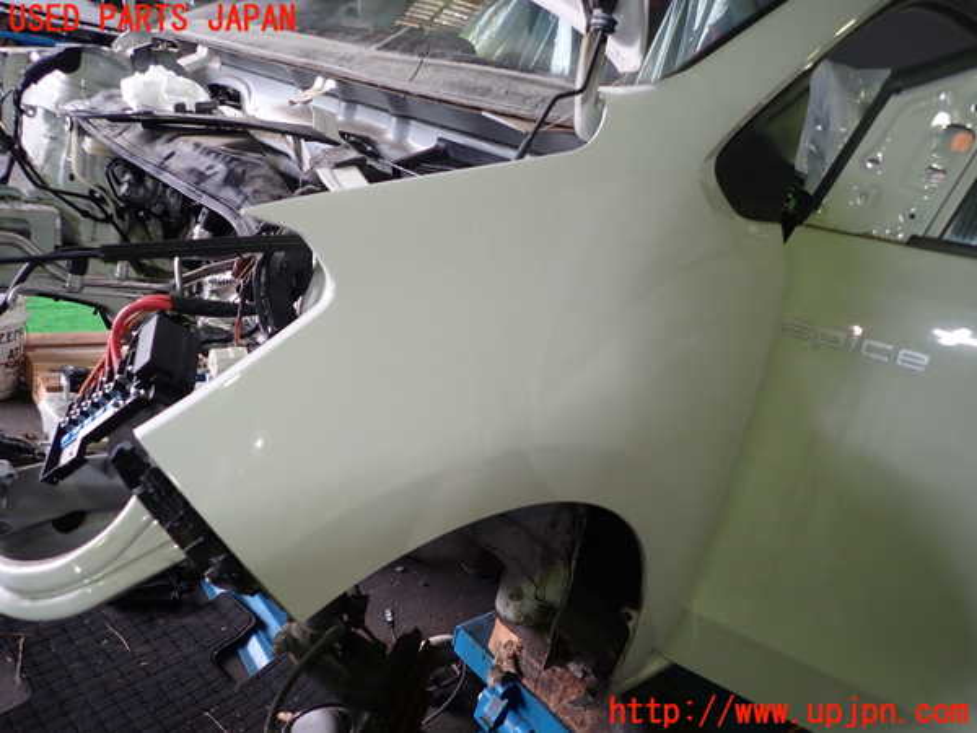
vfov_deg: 54.9
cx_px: 488
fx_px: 706
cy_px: 366
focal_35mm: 25
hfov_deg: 69.4
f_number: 2
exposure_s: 1/60
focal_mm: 4.5
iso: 160
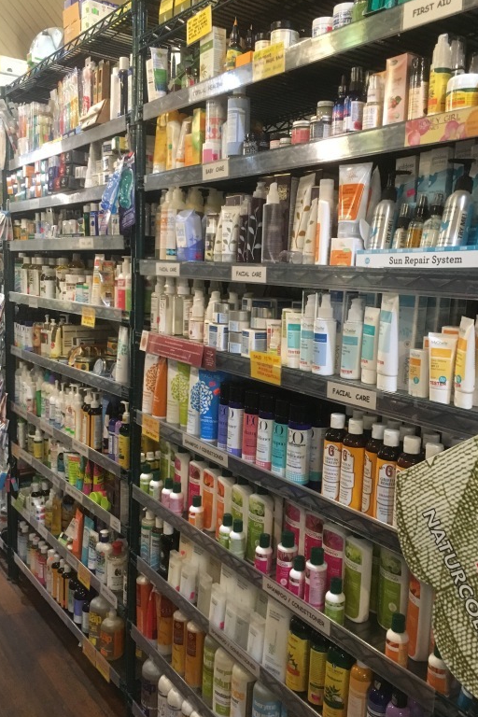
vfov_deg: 60.3
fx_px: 617
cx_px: 263
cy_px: 357
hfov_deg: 42.3
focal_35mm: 31
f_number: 2.2
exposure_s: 1/30
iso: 200
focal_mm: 4.15
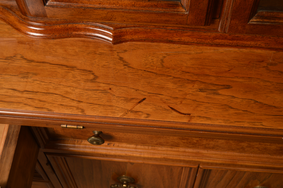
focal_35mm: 57
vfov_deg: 23.7
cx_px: 142
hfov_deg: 35.1
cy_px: 94
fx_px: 448
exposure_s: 1/160
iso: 100
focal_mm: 38
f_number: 5.6
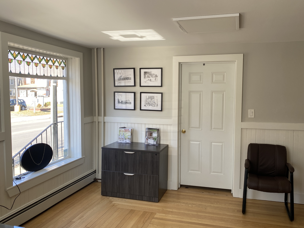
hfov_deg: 61.5
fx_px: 255
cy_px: 116
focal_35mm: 29
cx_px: 167
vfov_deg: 48.2
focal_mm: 4.25
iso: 32
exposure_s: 1/121
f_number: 1.8
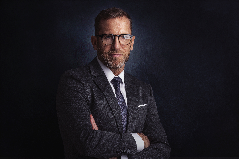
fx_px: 830
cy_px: 80
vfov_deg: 11.0
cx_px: 120
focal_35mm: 125
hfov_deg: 16.4
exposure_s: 1/200
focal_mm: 125
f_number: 11
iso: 160
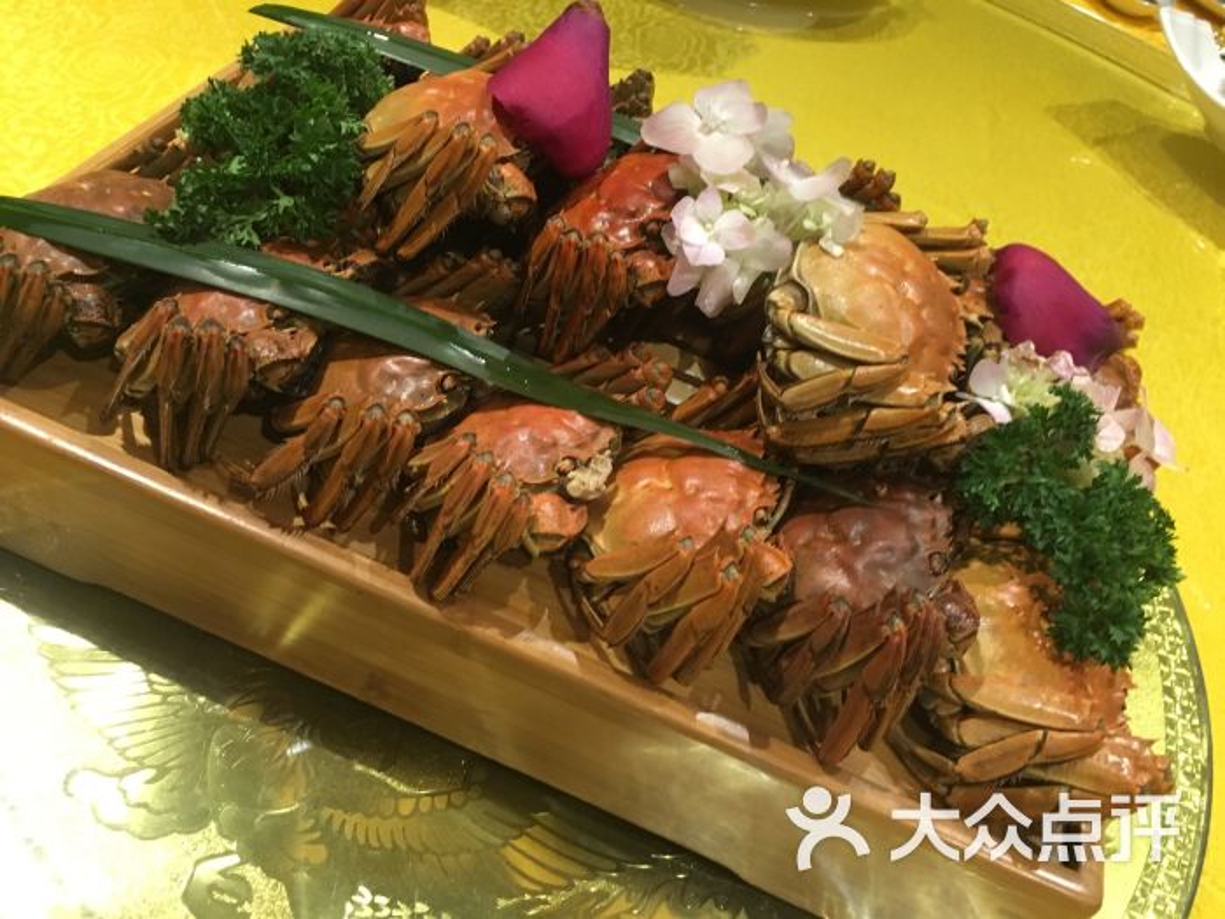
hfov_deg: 61.7
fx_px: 1026
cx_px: 612
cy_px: 460
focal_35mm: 29
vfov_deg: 48.2
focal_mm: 4.15
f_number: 2.2
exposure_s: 1/20
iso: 200
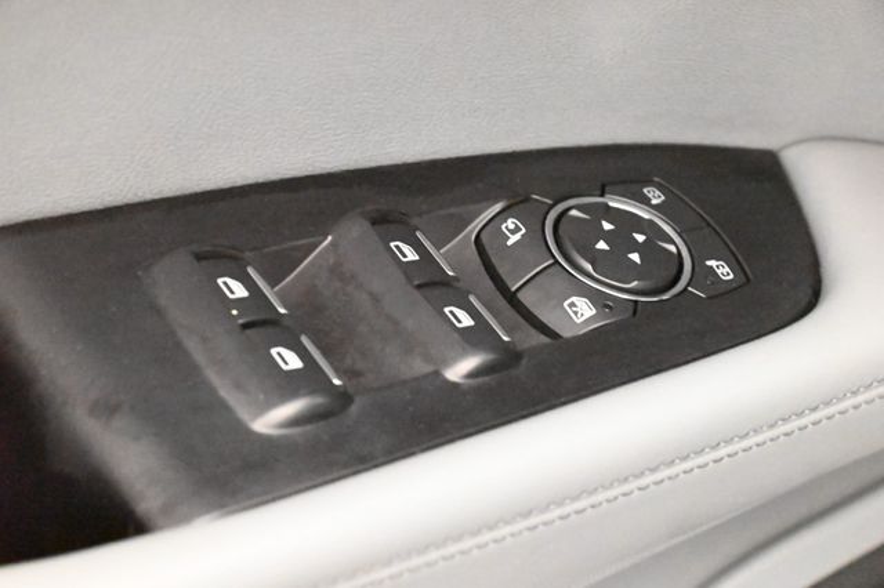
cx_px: 442
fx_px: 2945
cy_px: 294
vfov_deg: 11.4
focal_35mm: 120
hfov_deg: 17.1
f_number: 11
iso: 51200
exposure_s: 1/60
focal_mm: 120
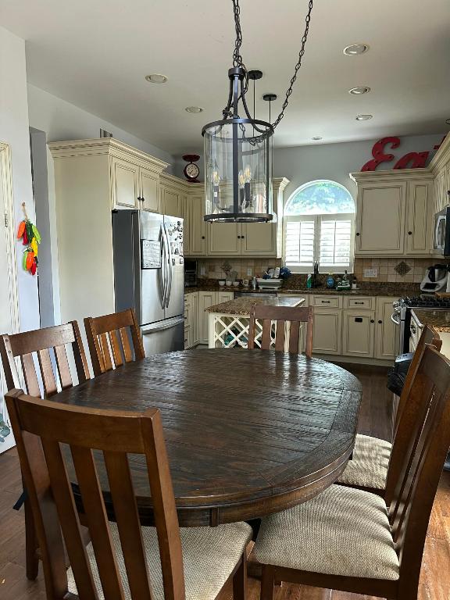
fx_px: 416
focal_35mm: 24
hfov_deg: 56.8
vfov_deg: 71.6
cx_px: 225
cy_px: 300
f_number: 1.78
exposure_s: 1/60
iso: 250
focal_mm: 6.86
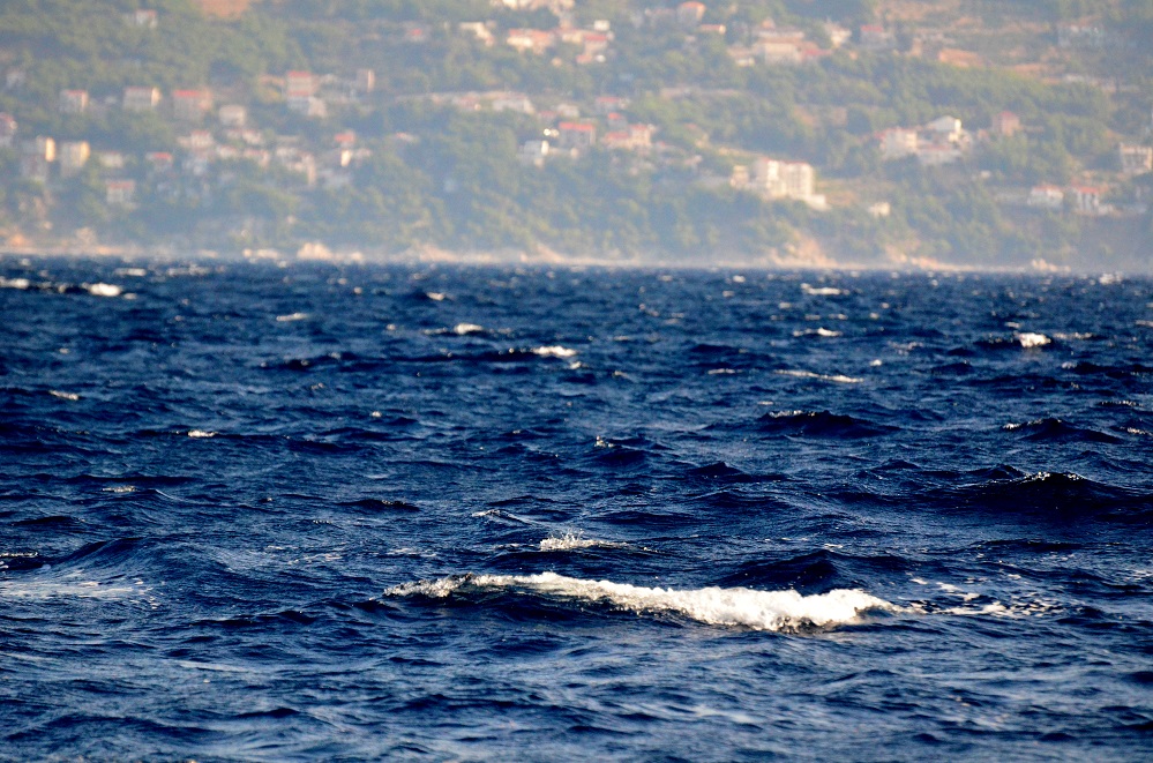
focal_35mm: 360
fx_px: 11503
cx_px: 576
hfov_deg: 5.7
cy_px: 382
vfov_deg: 3.8
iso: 3200
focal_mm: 240
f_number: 5.6
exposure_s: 1/6400
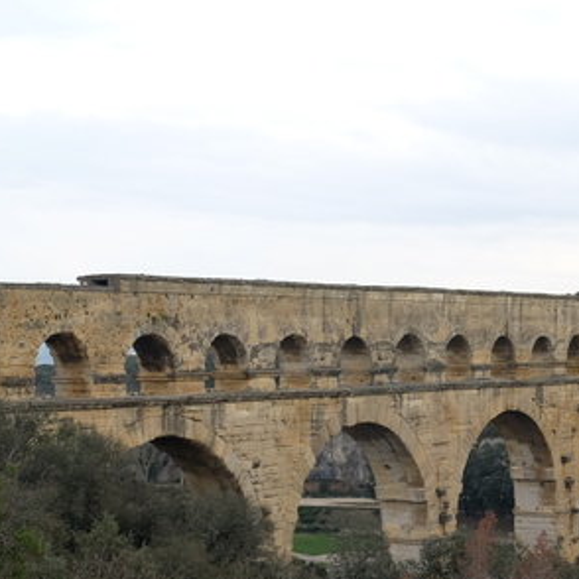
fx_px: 1646
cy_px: 498
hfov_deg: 19.9
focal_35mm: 87
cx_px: 396
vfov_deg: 19.6
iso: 200
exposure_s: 1/125
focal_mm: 25.4
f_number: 5.6
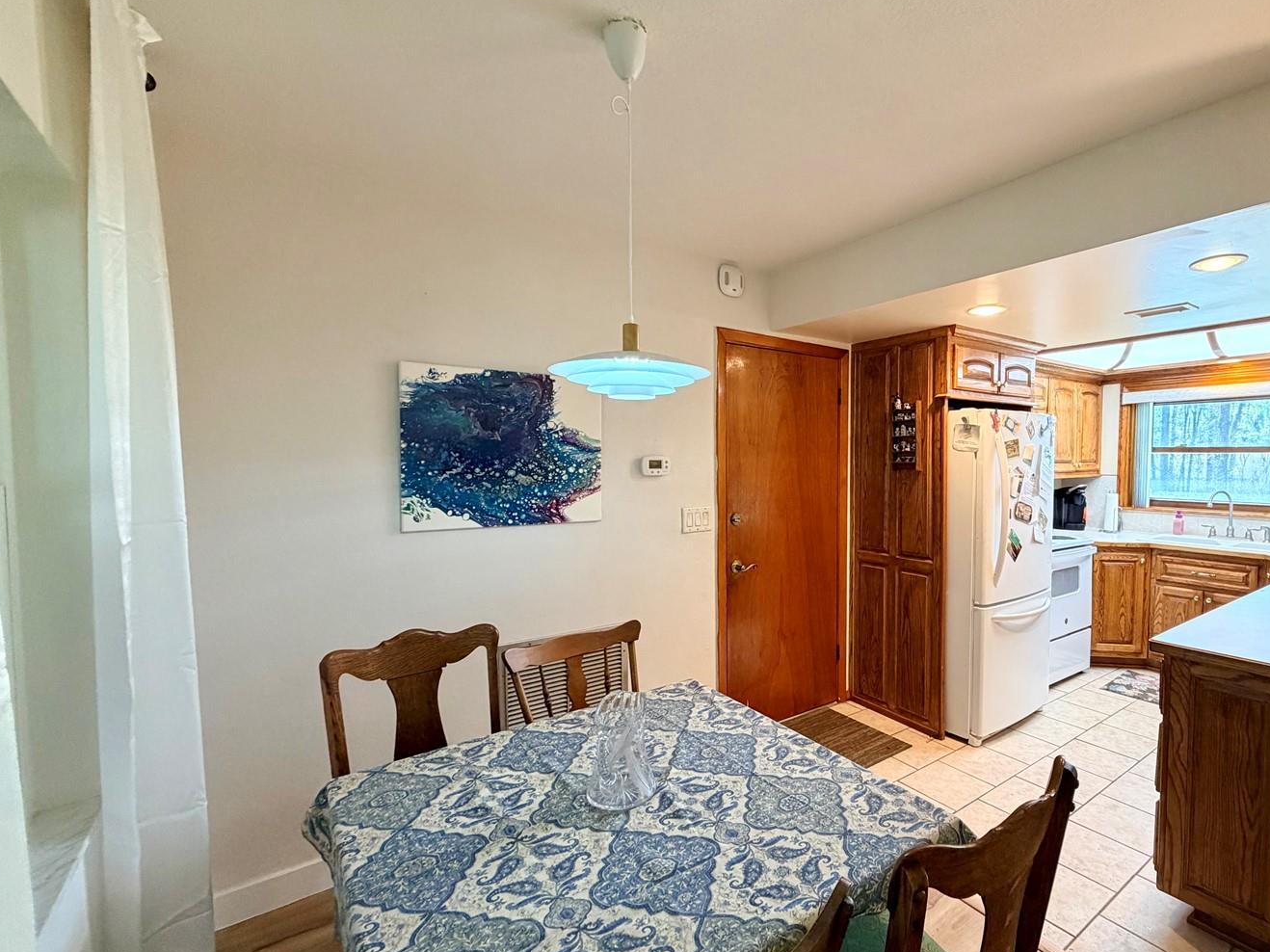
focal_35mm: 17
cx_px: 755
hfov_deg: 90.0
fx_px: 624
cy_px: 488
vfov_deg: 74.7
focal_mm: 2.22
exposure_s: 1/60
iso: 200
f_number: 2.2
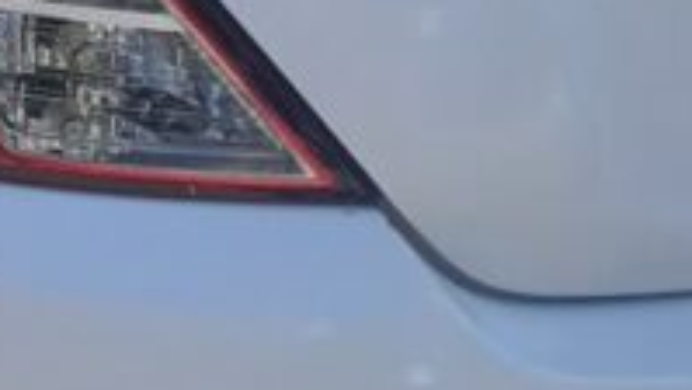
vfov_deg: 7.9
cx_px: -469
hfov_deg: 13.5
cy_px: -407
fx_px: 2679
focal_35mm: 146
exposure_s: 1/632
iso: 40
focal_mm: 3.93
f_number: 1.7
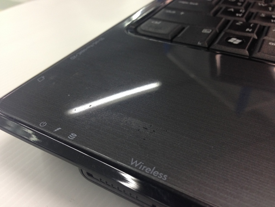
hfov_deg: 55.4
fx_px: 262
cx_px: 138
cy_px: 104
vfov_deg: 42.9
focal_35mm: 33
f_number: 2.4
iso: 80
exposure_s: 1/20
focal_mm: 4.12
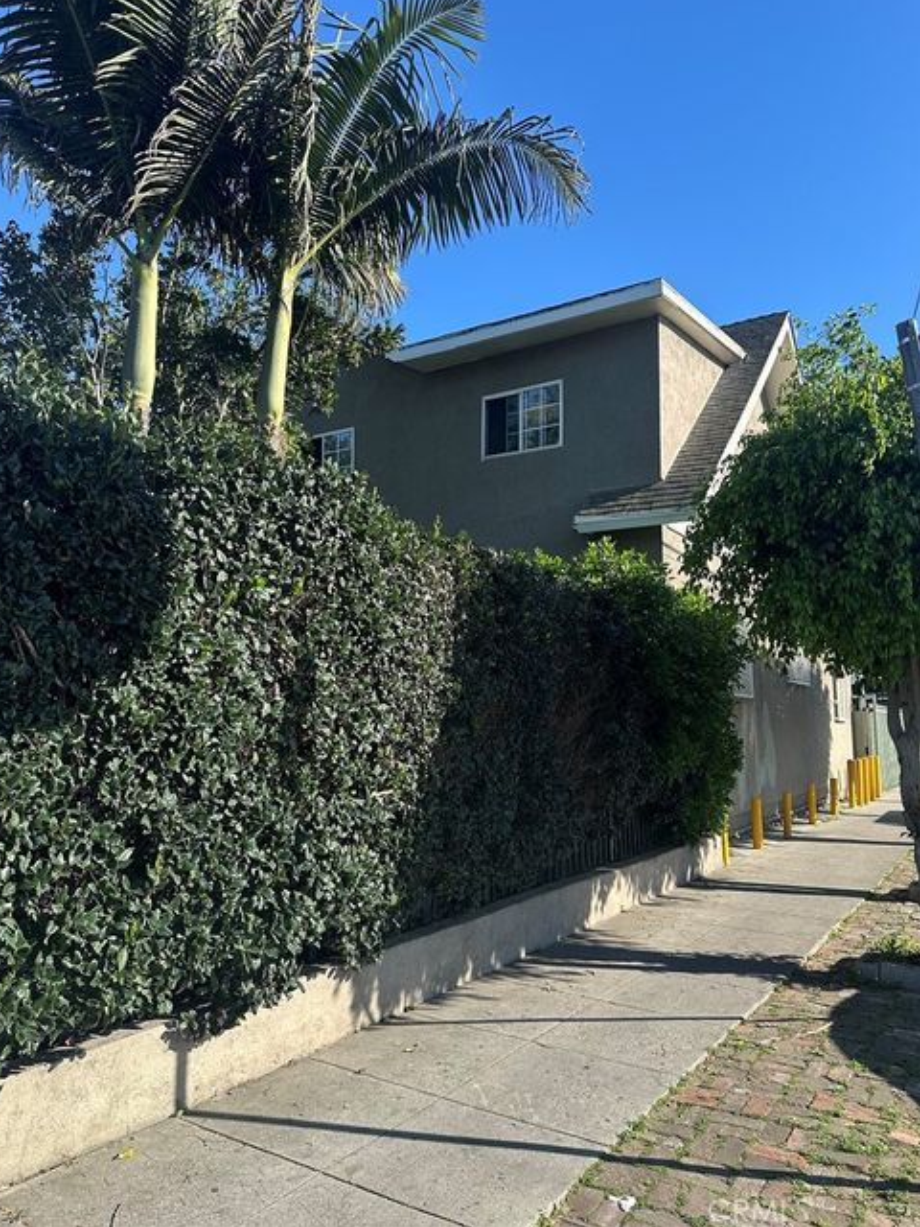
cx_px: 450
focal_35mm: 25
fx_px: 886
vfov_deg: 69.4
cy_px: 590
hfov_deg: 54.9
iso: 80
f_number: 1.78
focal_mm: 6.86
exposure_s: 1/1721
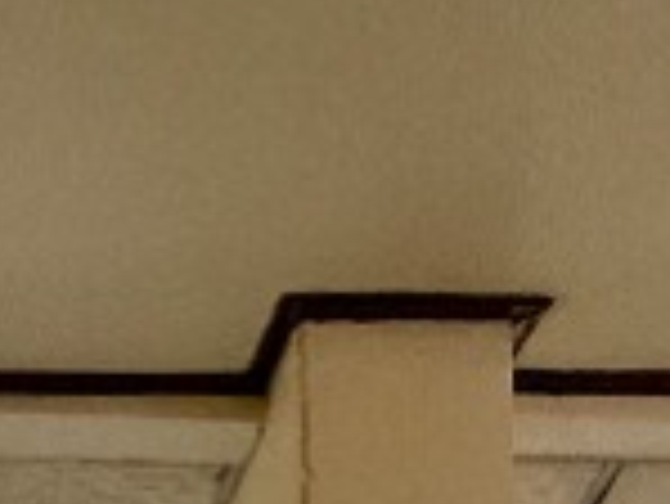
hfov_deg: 20.1
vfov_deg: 11.0
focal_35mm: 94
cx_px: -18
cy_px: 1472
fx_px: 1821
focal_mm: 2.22
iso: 400
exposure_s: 1/100
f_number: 2.2
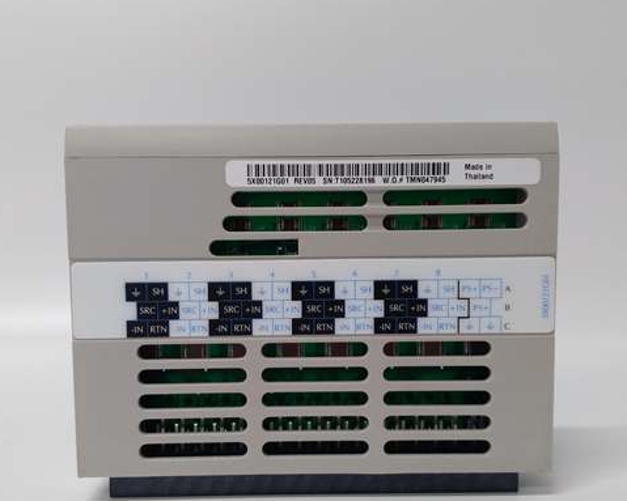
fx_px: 612
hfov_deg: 54.2
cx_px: 312
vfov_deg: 44.4
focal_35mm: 33
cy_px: 289
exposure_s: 1/33
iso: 199
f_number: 2
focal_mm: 3.79
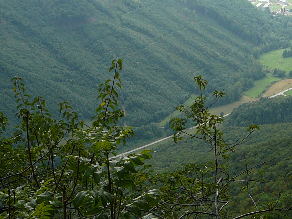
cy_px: 80
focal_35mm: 78
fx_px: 658
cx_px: 307
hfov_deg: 23.7
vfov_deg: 18.9
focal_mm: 5.2
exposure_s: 1/200
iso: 80
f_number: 2.8
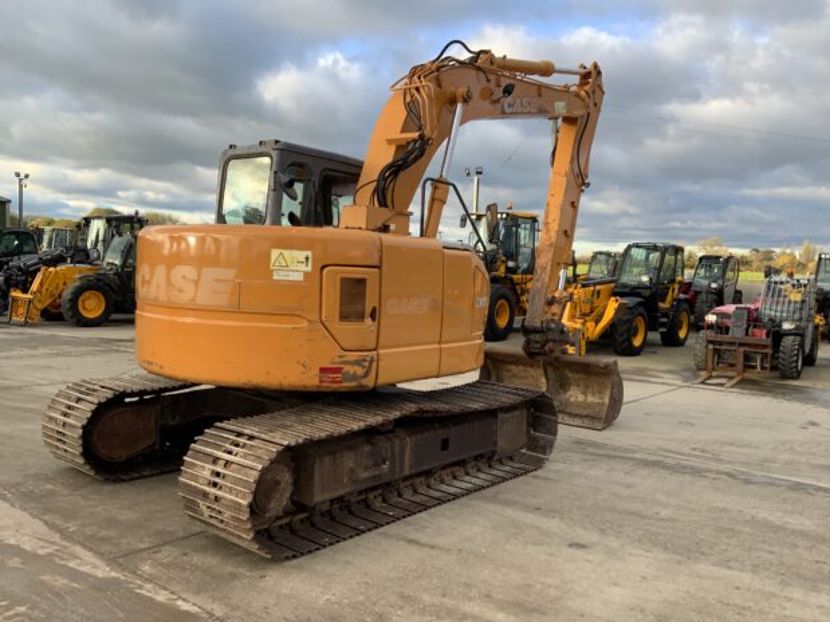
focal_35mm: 30
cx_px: 406
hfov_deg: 60.0
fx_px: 719
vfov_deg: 46.8
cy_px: 315
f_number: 1.8
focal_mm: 3
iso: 16
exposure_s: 1/318
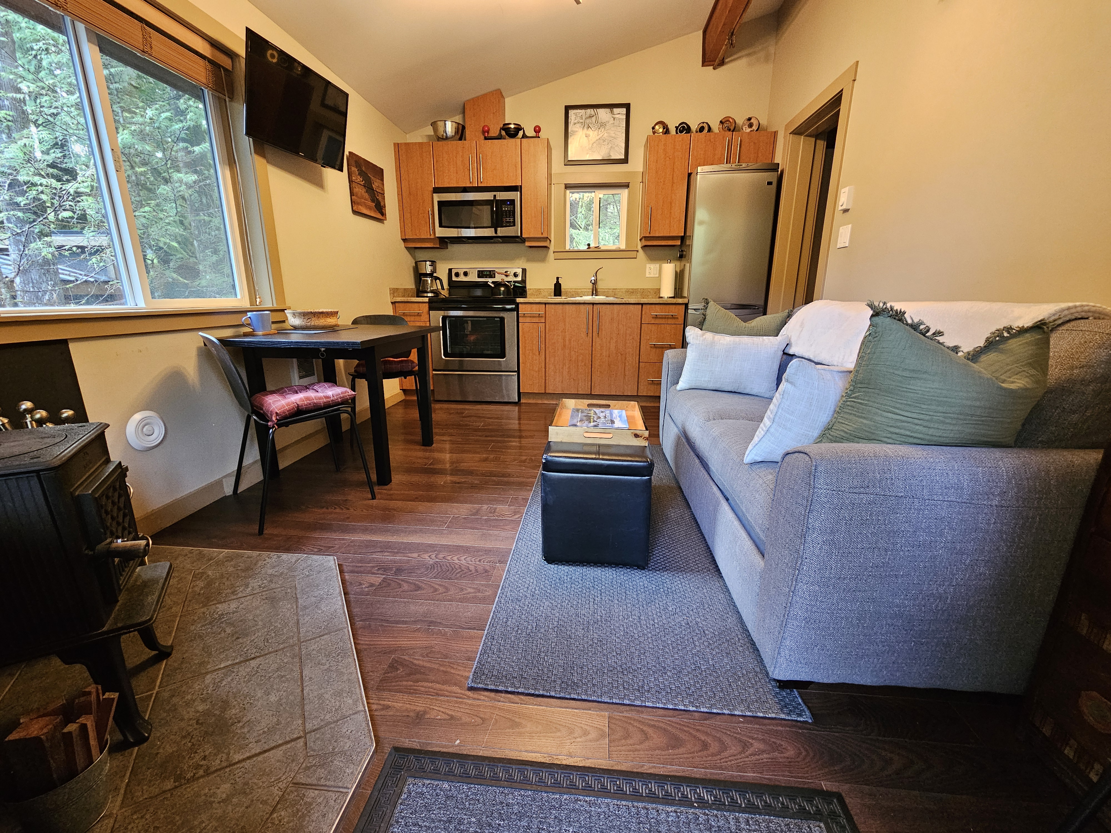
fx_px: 417
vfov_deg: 89.9
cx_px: 556
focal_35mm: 13
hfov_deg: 106.2
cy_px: 416
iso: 400
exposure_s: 1/30
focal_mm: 2.2
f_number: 2.2
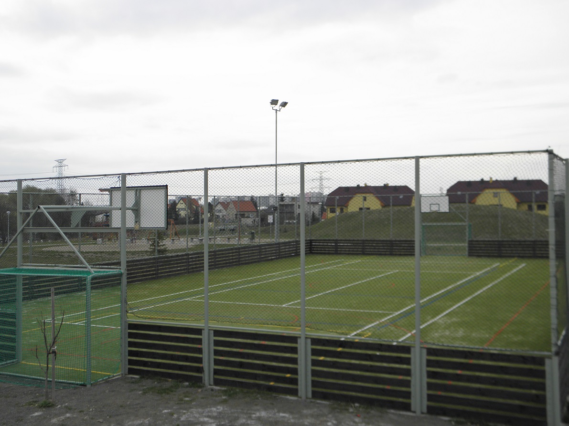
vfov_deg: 37.7
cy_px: 213
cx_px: 284
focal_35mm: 38
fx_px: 625
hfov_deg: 49.0
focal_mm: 6.8
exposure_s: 1/200
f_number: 3.7
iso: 100
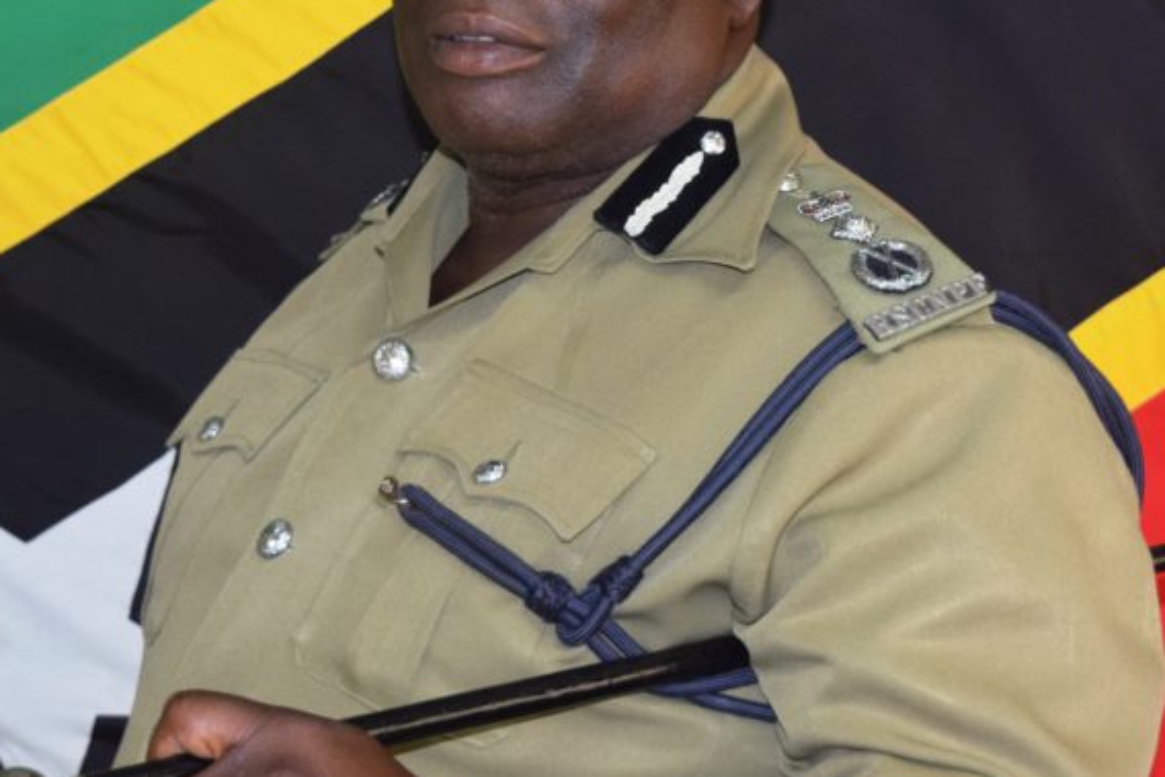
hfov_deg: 22.1
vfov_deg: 14.8
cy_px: 227
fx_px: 2978
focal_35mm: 92
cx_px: 673
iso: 800
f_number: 5.6
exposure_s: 1/125
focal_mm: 34
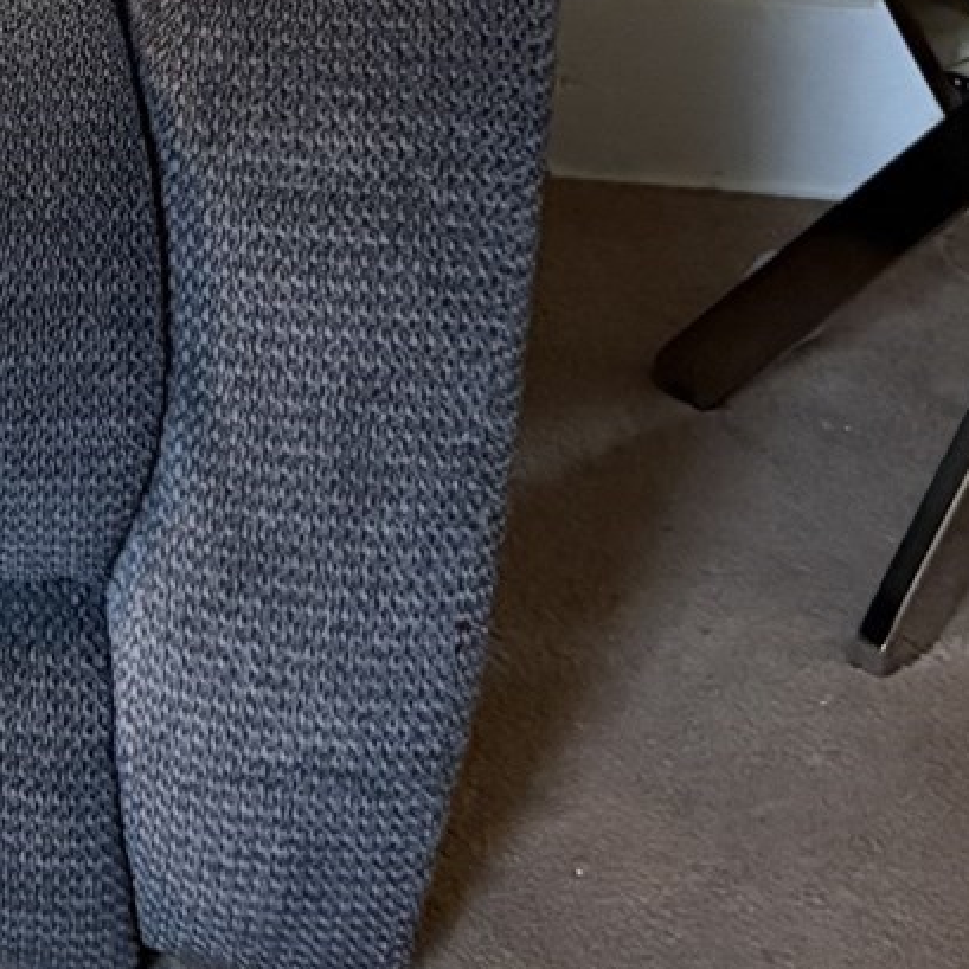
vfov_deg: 13.5
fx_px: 3642
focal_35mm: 115
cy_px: -796
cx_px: -422
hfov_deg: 14.3
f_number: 1.6
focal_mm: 5.96
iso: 500
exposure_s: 1/30
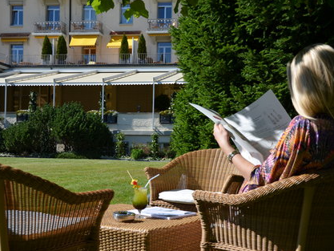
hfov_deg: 36.2
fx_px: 512
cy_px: 125
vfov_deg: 27.5
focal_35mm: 53
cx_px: 171
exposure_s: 1/250
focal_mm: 32
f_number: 8
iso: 100
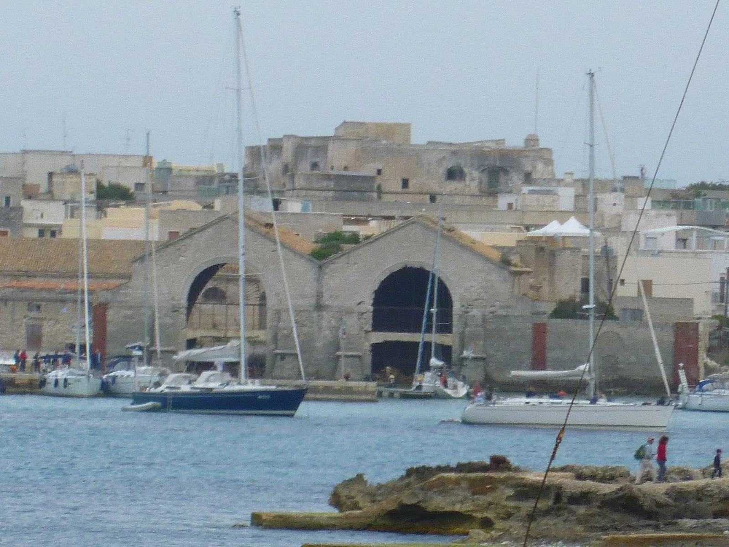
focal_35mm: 504
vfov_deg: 3.0
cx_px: 364
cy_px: 274
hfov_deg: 3.9
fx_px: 10614
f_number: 5.9
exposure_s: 1/125
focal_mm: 40
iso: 100
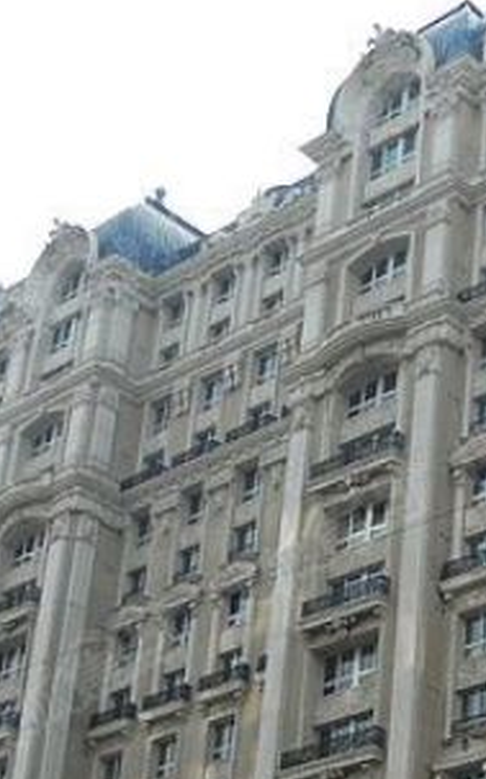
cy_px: 611
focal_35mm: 85
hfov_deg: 14.9
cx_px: 555
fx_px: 1804
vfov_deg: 24.0
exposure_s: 1/500
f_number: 3.2
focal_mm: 4.9
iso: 80
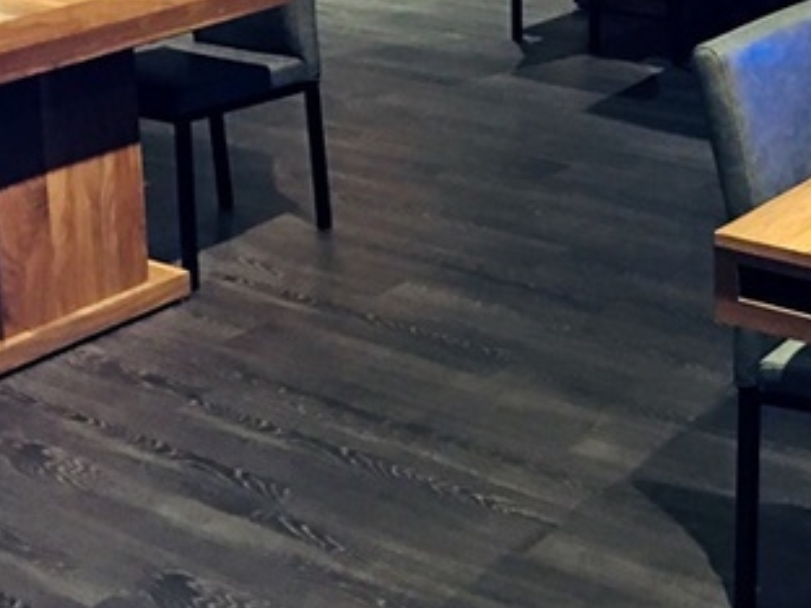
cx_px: 806
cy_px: -121
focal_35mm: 79
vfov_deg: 17.8
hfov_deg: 23.7
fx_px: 1851
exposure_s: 1/4
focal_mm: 4.15
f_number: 2.2
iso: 50
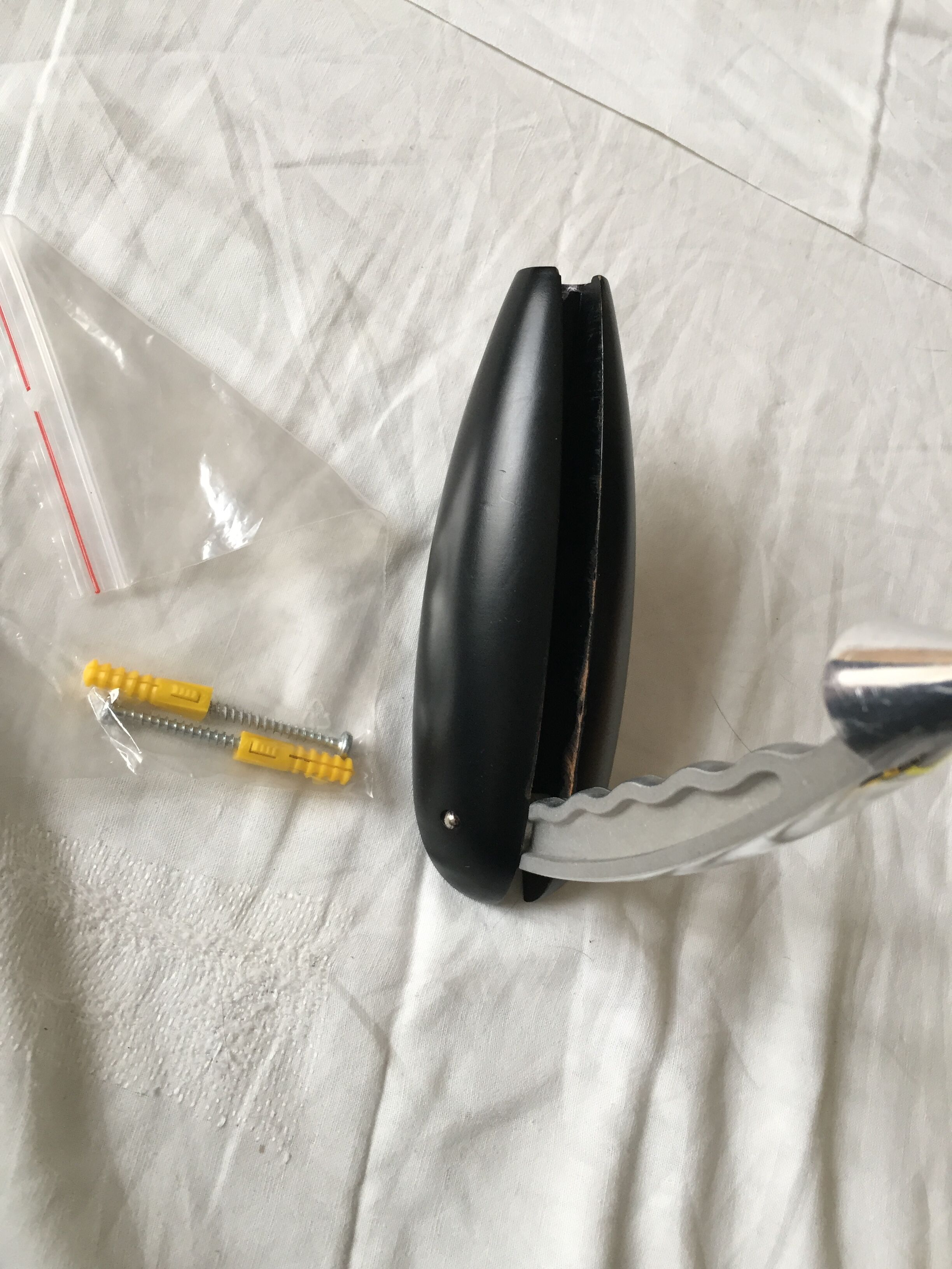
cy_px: 634
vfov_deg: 61.7
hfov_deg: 48.2
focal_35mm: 29
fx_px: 1063
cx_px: 476
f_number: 2.2
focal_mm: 4.15
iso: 80
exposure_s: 1/33
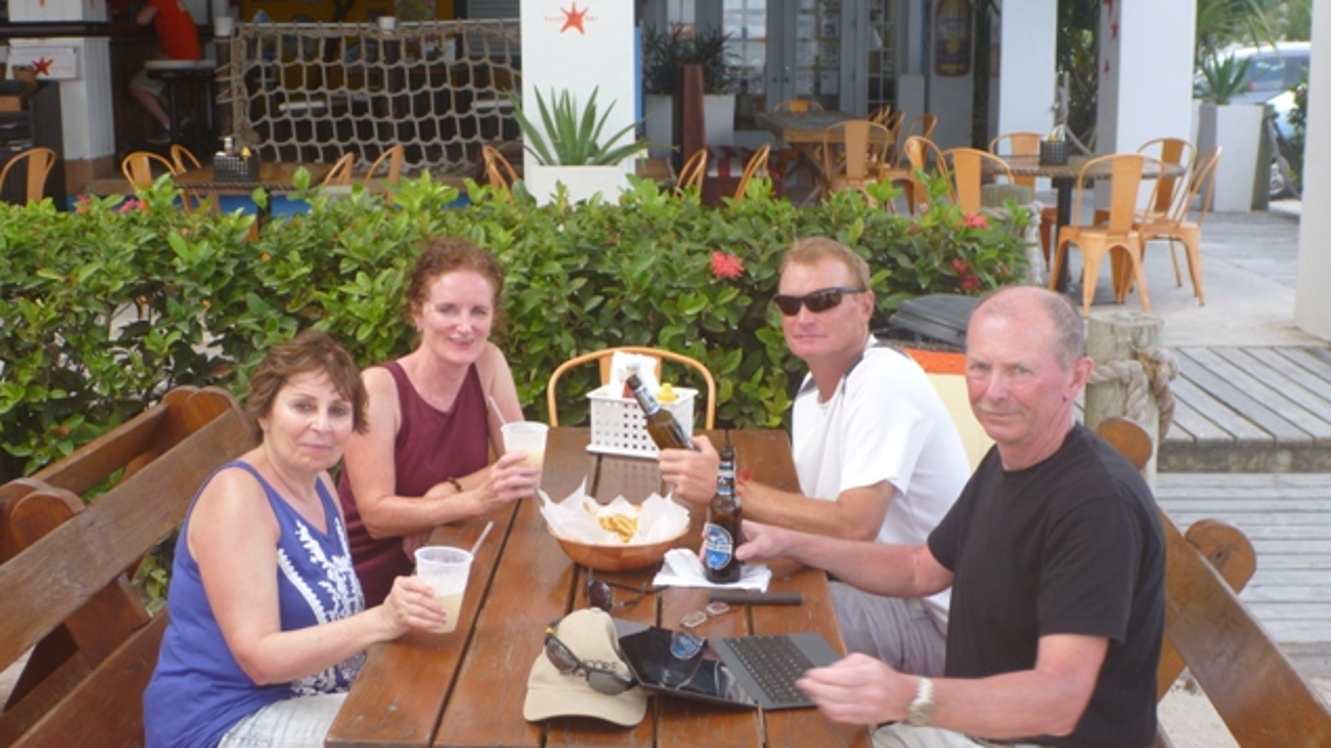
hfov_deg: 45.5
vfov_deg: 26.5
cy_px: 342
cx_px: 662
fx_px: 1588
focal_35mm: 45
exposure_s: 1/80
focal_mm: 7.4
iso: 100
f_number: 4.2
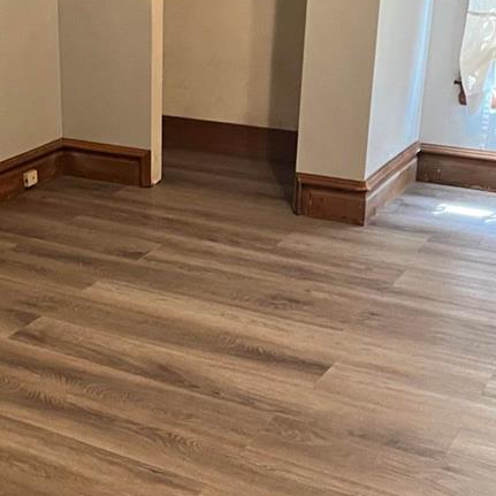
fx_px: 1038
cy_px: 253
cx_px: 58
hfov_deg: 26.1
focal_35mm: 64
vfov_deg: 26.9
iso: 400
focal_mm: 5.1
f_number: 1.6
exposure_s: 1/40
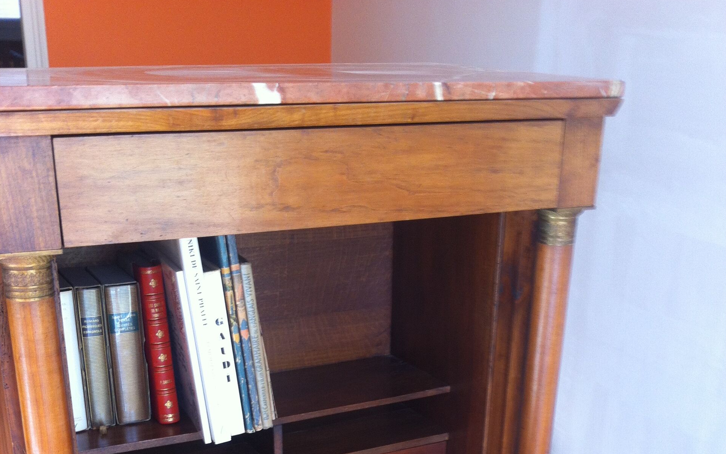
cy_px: 449
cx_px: 363
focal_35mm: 50
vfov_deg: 24.7
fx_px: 989
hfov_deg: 40.3
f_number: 2.8
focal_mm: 3.85
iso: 80
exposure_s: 1/15
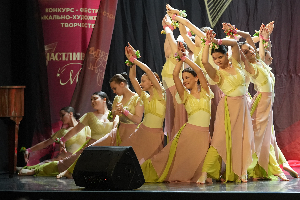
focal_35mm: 196
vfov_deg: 7.0
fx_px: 1633
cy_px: 100
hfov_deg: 10.5
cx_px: 150
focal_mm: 131
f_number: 2.8
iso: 4000
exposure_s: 1/400
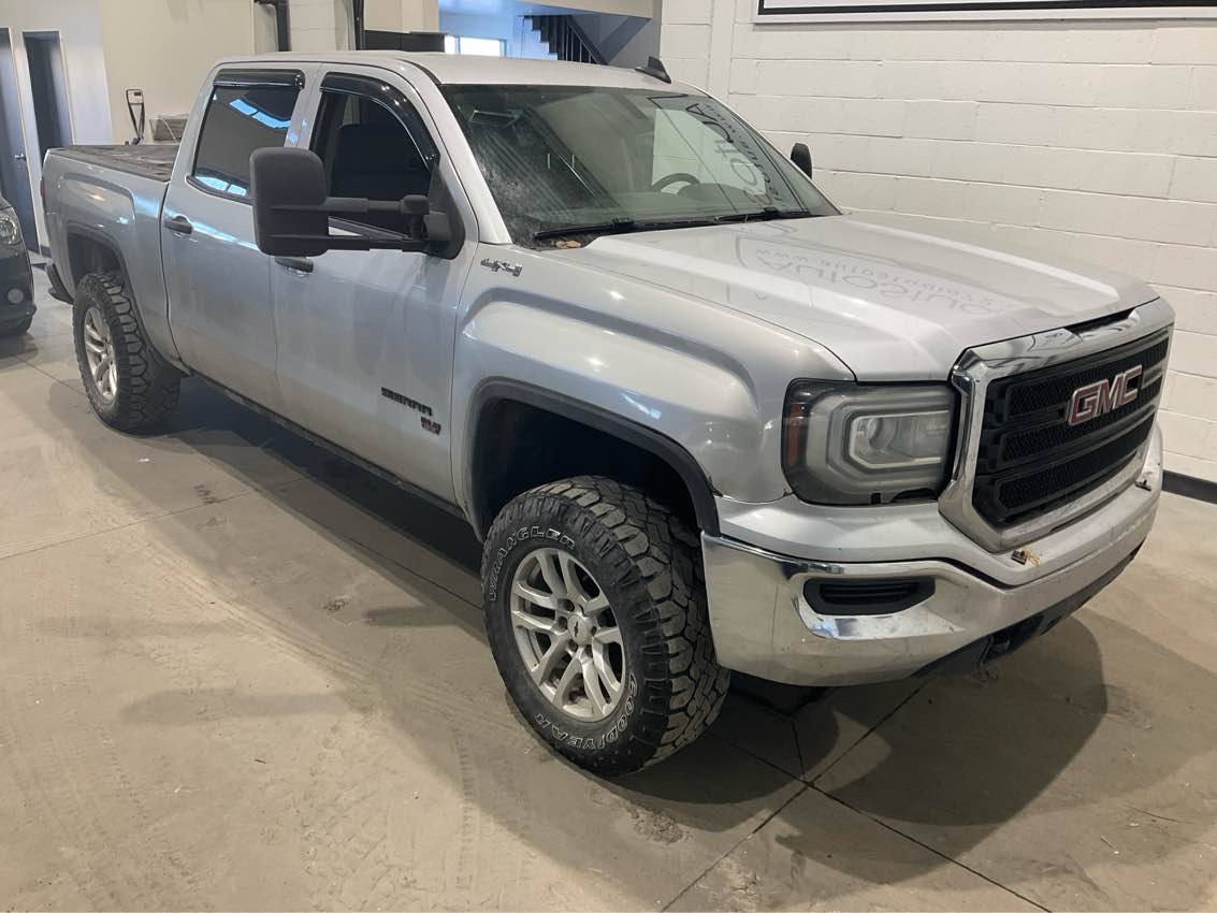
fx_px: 1020
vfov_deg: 48.2
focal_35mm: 29
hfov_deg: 61.7
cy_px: 456
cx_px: 608
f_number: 1.8
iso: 50
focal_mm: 3
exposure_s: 1/60
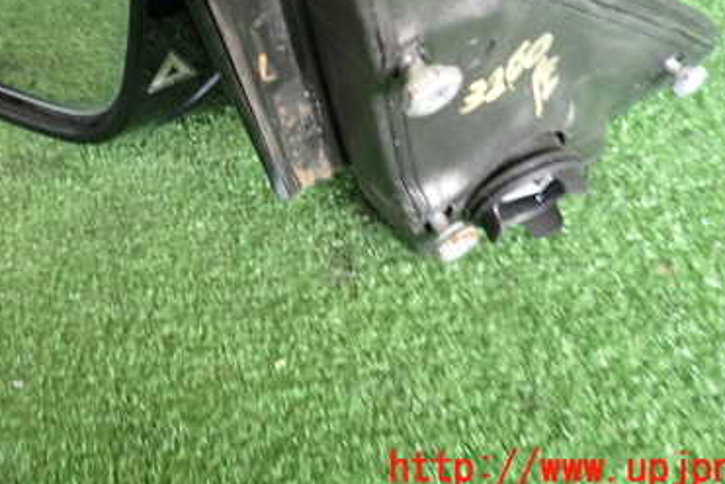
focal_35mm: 42
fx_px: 846
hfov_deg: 45.7
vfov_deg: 30.6
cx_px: 244
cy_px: 55
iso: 250
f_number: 2
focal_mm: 4.5
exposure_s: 1/30
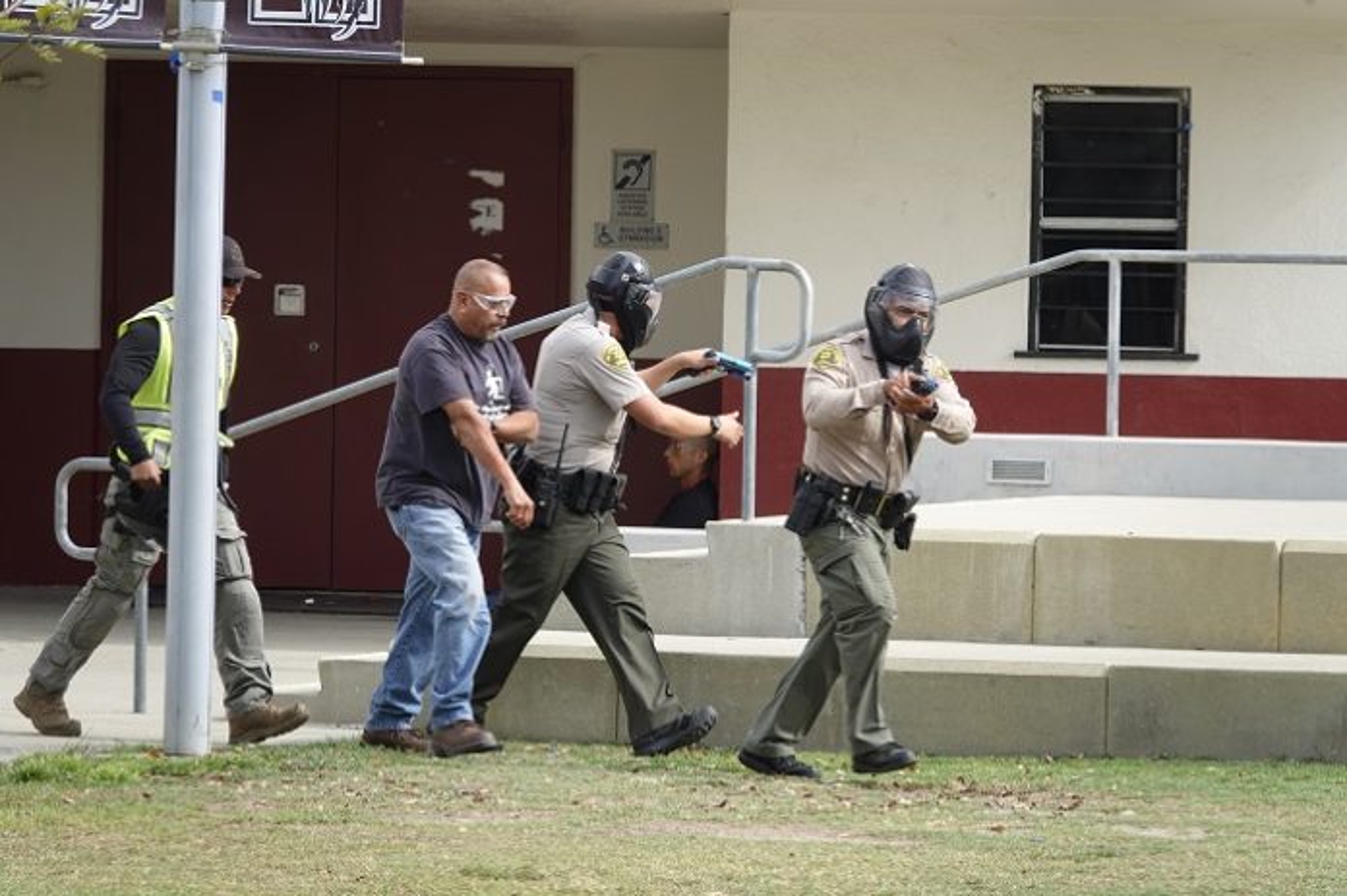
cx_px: 674
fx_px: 14582
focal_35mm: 390
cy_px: 448
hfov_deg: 5.3
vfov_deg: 3.5
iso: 100
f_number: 4
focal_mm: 143.15
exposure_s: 1/320
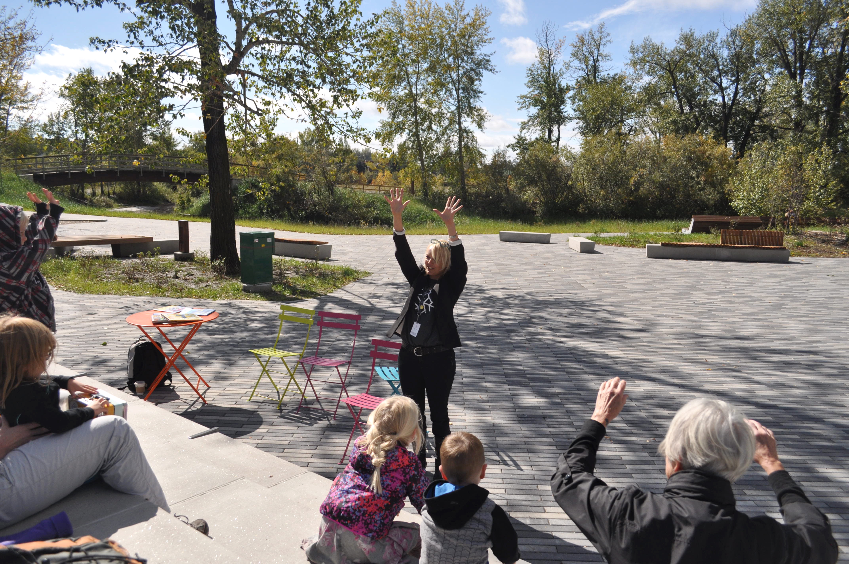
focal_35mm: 27
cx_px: 424
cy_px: 282
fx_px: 636
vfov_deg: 47.8
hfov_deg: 67.4
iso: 400
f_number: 4.8
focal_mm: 18
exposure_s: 1/1500
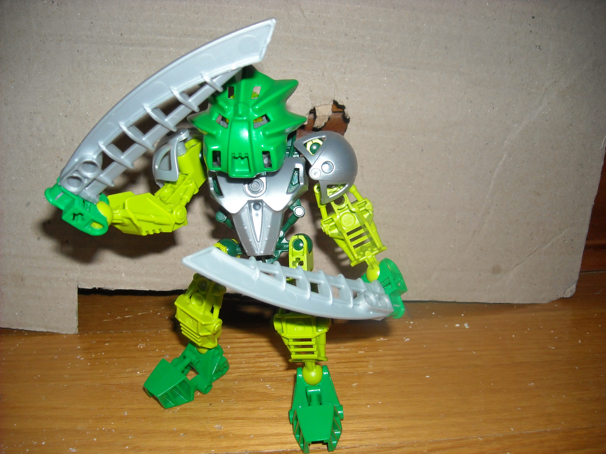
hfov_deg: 52.6
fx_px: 613
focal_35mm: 35
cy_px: 227
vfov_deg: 40.7
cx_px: 303
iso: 200
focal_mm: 5.7
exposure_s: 1/60
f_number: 2.8
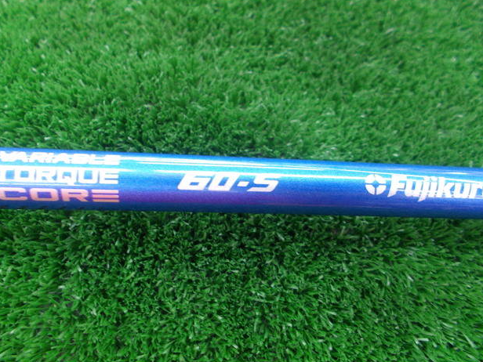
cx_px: 237
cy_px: 183
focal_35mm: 27
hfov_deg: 65.3
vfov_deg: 51.4
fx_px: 377
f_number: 3.2
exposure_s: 1/13
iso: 200
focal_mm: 4.6
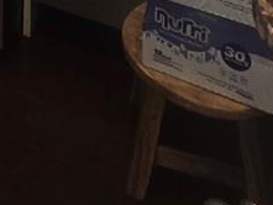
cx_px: -124
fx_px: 742
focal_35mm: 94
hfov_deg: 18.7
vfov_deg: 9.4
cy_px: -512
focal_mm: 2.2
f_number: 2.2
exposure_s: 1/60
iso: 250
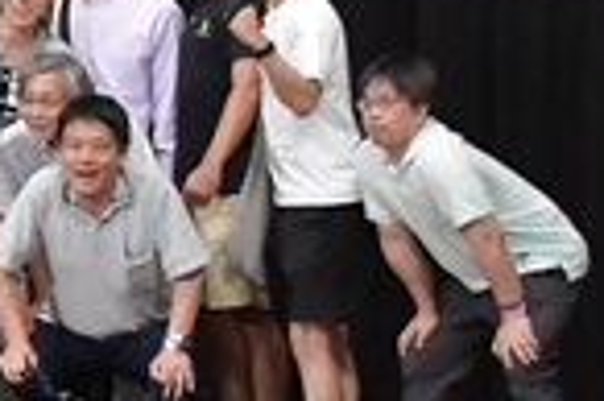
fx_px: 6670
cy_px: 211
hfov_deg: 5.1
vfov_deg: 3.4
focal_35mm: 398
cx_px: -515
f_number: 5.6
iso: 6400
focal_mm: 50
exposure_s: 1/400
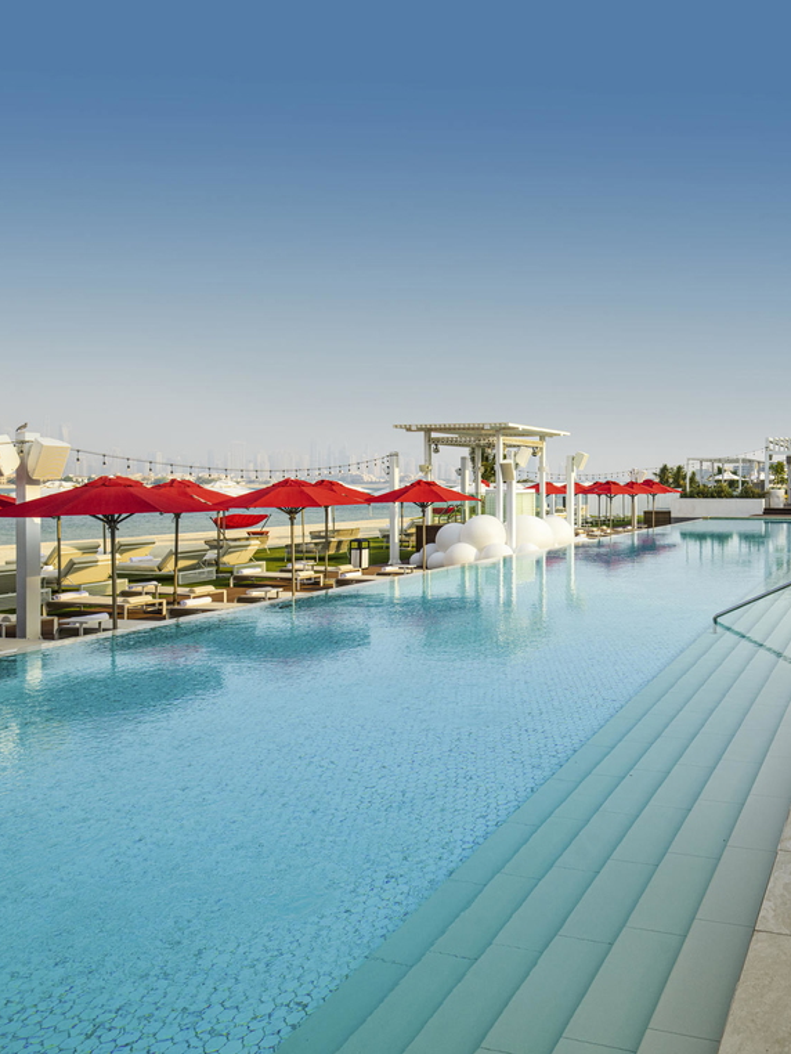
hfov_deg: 58.2
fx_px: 639
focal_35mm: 21
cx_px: 644
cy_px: 524
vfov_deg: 79.0
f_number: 9.5
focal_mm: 24
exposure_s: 1/250
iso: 200
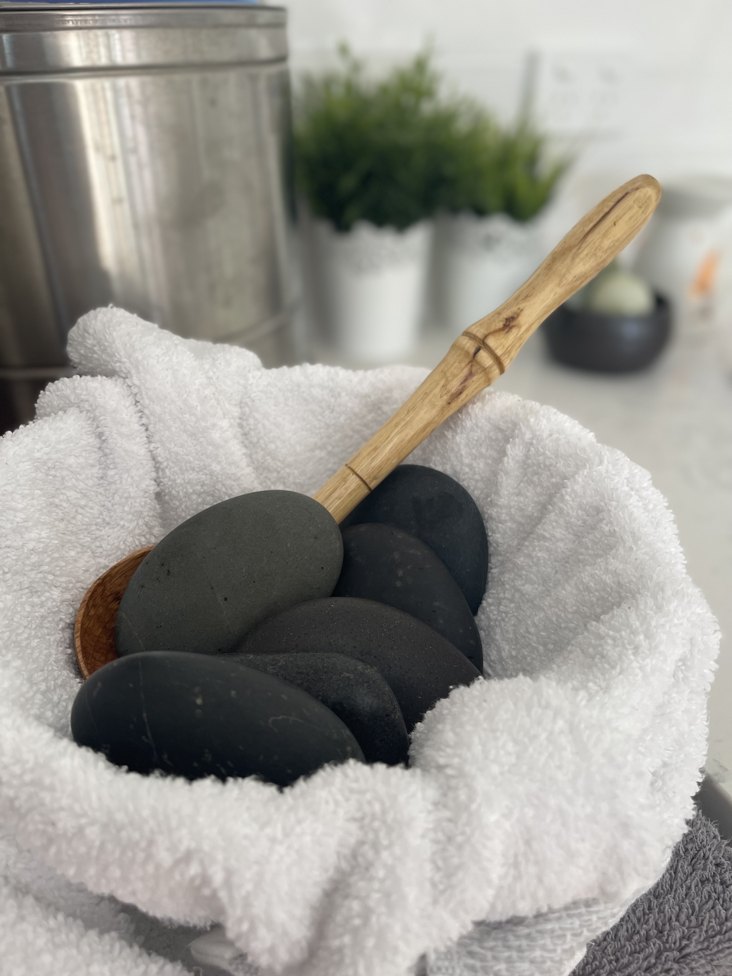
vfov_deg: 67.3
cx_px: 366
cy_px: 488
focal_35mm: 26
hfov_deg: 53.1
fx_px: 733
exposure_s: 1/100
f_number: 1.6
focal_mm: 5.1
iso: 80
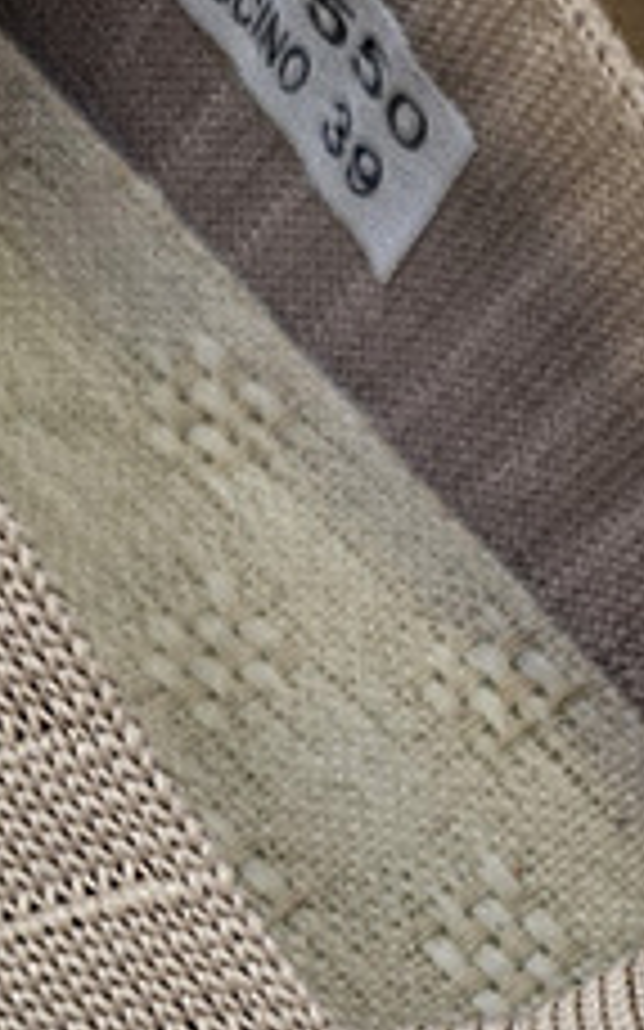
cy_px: 1687
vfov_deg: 11.6
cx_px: 1234
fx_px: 4777
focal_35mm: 170
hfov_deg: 7.4
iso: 400
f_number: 1.8
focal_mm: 5.4
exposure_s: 1/100
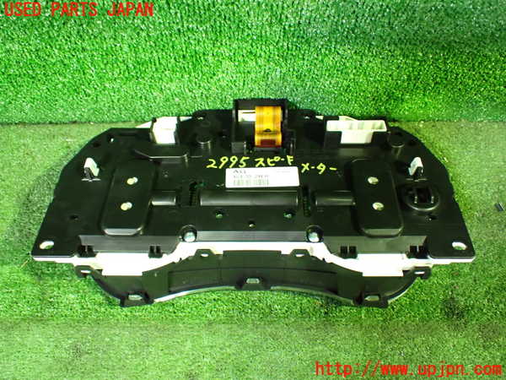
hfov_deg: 60.0
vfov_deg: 46.8
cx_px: 253
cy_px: 190
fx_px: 439
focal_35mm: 30
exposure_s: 1/30
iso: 1000
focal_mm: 5.4
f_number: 2.3
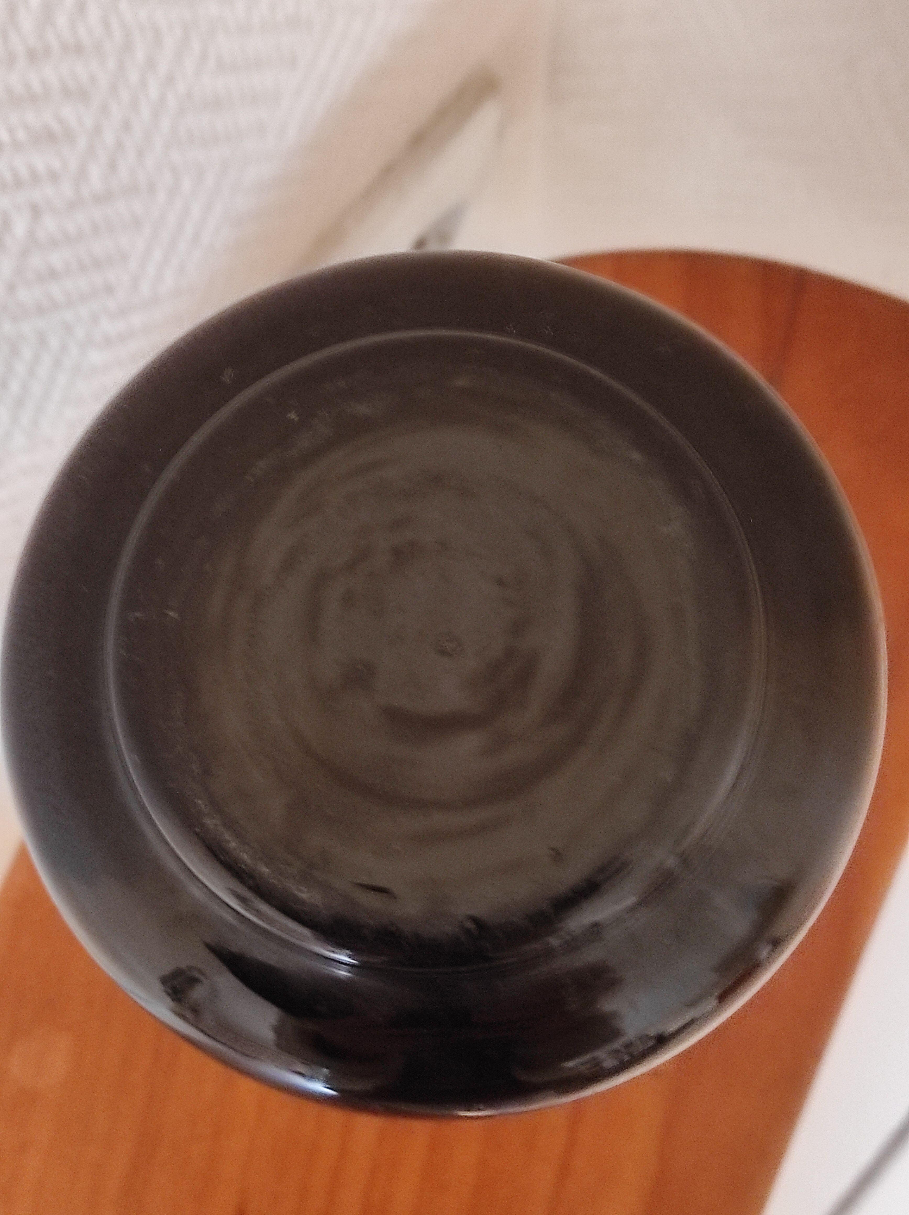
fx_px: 877
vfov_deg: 69.4
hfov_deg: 54.8
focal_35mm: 25
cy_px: 608
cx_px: 454
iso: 1522
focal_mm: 5.43
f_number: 1.89
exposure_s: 1/20
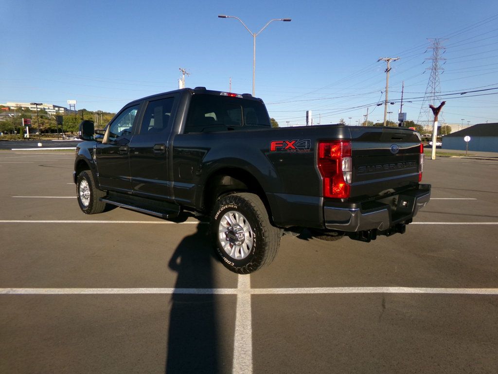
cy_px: 187
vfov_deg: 56.8
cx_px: 249
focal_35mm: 24
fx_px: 345
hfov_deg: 71.6
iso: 100
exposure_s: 1/680
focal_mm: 4.3
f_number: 3.7
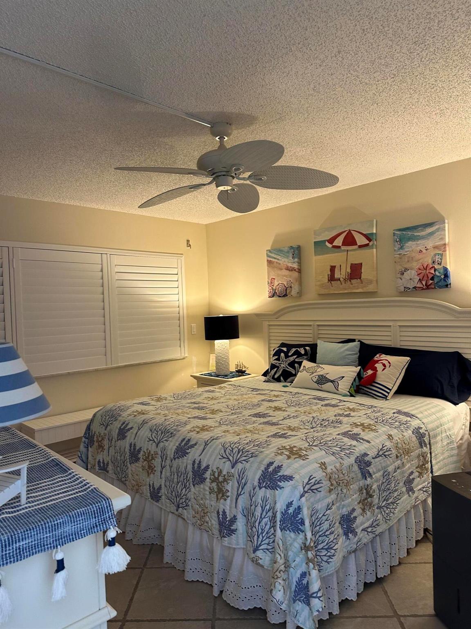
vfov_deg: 71.6
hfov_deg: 56.8
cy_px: 314
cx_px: 236
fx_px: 435
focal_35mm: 24
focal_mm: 6.86
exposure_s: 1/60
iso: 160
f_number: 1.78
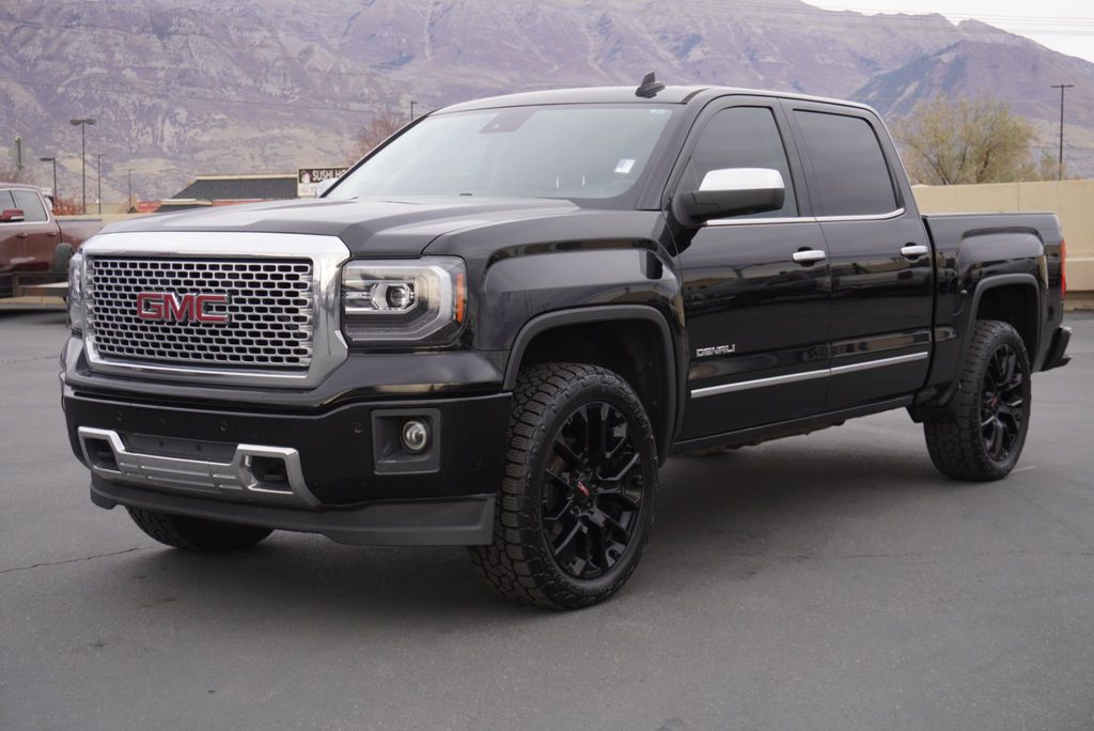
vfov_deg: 25.1
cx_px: 547
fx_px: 1642
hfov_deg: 36.9
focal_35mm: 54
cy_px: 366
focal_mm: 36
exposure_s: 1/160
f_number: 5.6
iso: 160
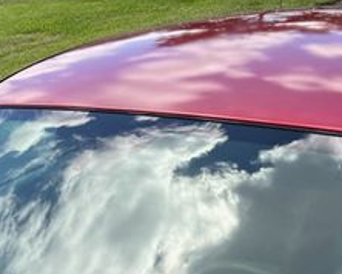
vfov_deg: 20.5
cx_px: 180
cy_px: 254
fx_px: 740
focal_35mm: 73
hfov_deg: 26.0
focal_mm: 5.7
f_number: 1.5
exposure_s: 1/1724
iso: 50
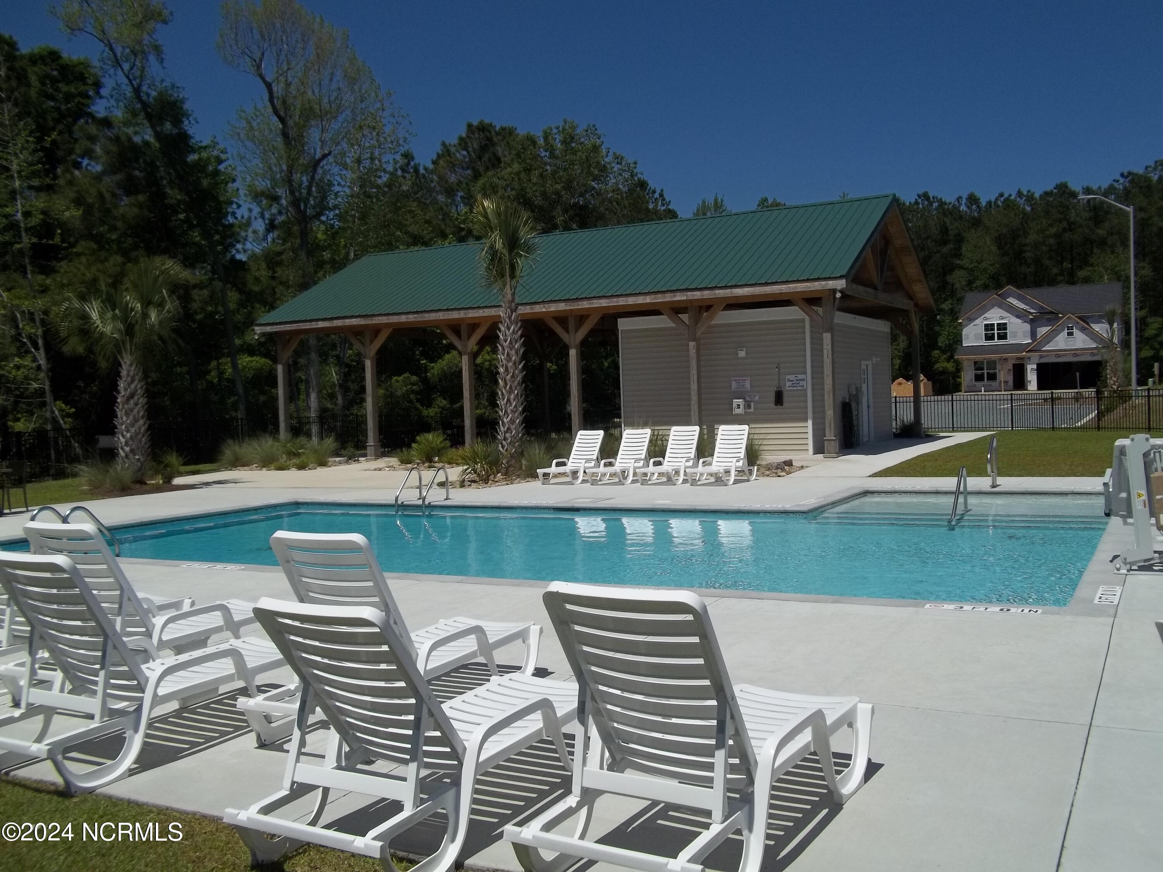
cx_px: 582
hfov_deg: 56.8
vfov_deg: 44.2
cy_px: 436
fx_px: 1075
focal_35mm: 32
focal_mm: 5.7
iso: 64
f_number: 8.8
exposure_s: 1/500
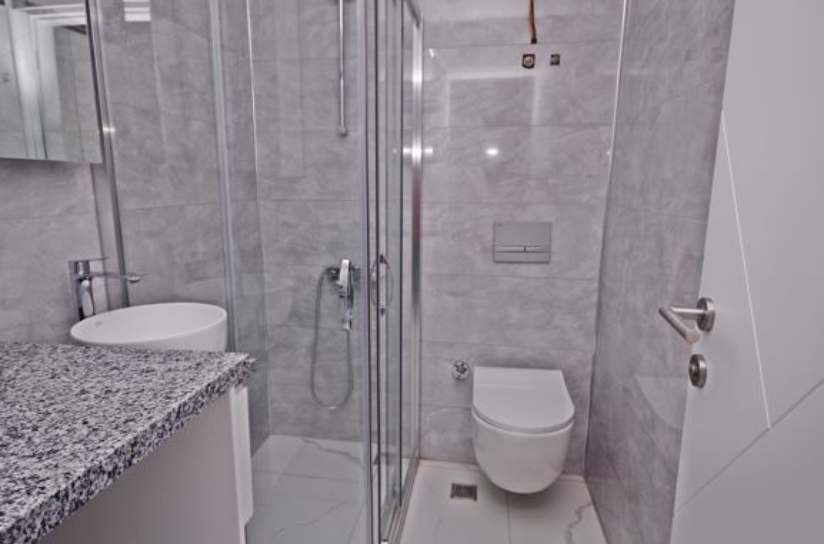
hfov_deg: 78.7
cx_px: 411
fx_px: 502
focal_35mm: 22
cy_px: 266
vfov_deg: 56.9
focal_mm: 12
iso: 320
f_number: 5.6
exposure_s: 1/60
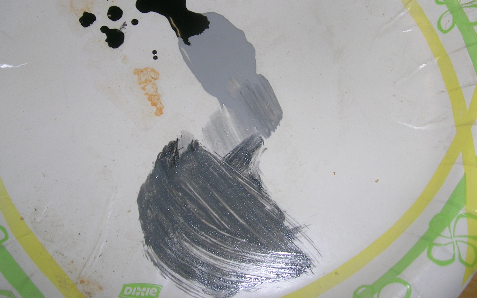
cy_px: 120
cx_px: 218
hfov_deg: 48.2
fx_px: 533
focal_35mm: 41
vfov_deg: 31.2
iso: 50
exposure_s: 1/60.1
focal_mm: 5.4
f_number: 4.8
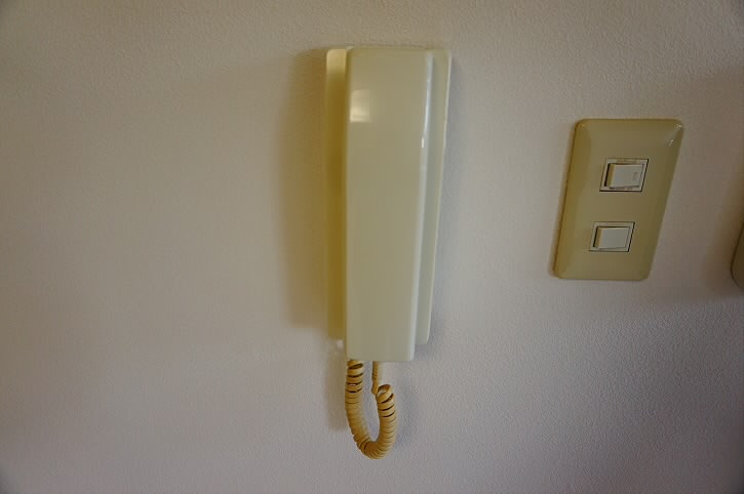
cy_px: 247
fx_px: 496
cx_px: 372
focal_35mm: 24
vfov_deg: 53.0
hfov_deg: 73.8
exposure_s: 1/160
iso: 200
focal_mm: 16
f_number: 4
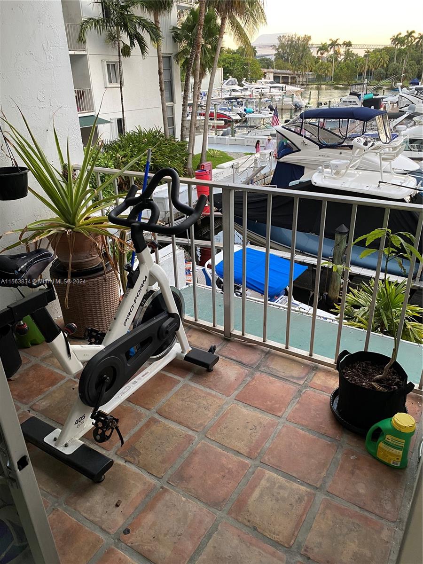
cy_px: 282
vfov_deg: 67.3
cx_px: 212
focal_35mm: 26
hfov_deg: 53.1
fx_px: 424
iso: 160
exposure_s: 1/60
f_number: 1.8
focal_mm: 4.25
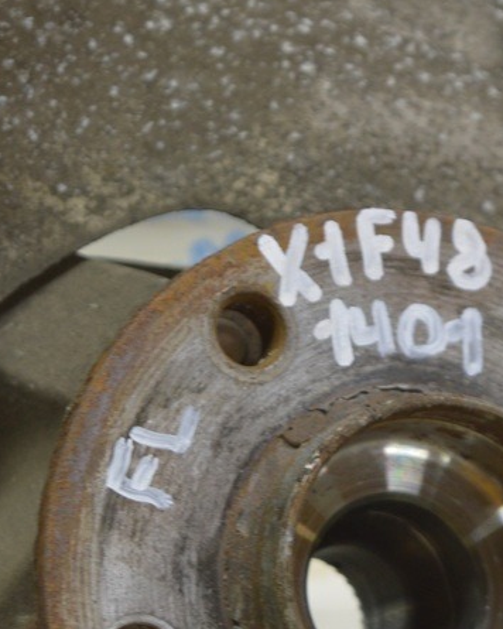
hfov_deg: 8.7
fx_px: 3314
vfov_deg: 10.8
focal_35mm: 178
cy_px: 433
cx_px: 307
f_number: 5.6
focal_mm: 55
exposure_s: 1/20
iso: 400
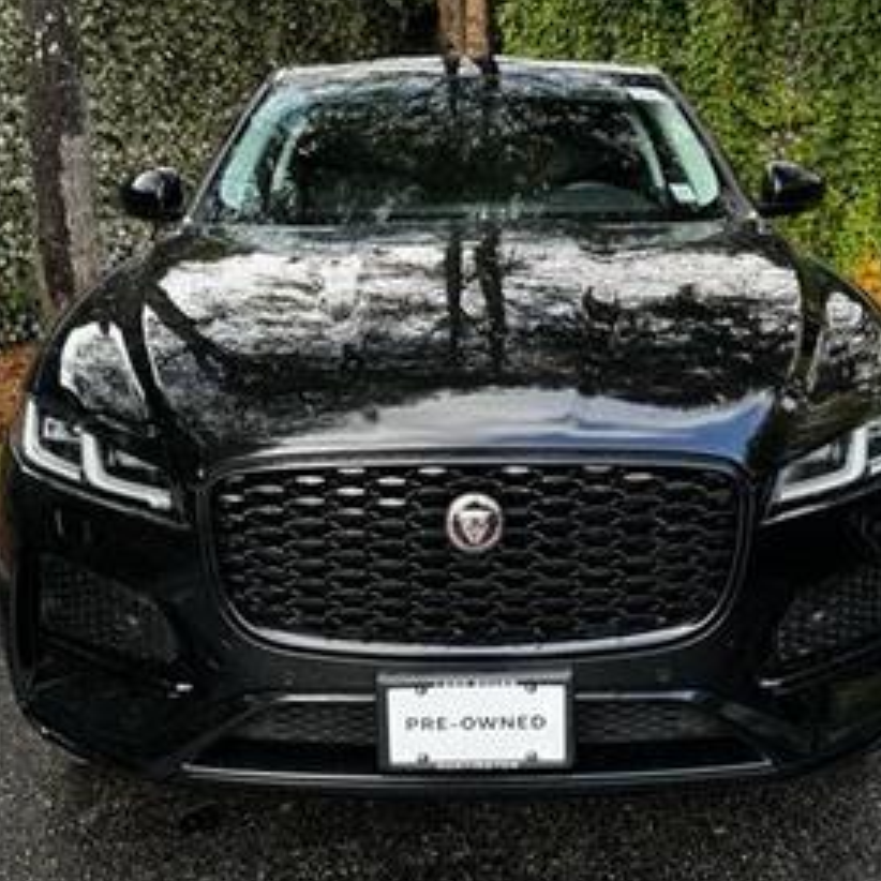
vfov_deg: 42.7
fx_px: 1123
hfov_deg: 42.8
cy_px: 383
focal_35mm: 39
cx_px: 463
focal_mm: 6.76
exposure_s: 1/160
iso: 80
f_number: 1.78
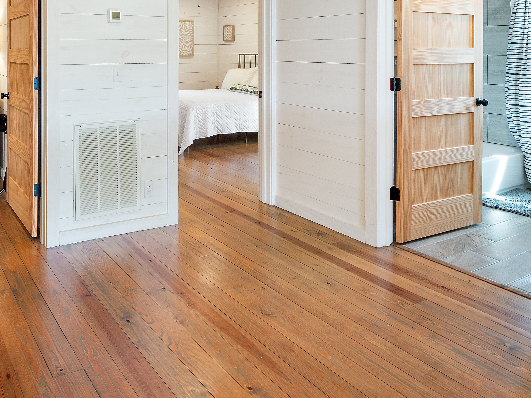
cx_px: 135
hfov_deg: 58.5
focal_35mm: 29
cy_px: 67
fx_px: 445
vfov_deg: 45.2
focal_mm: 8
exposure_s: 1/10
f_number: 5.6
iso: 200
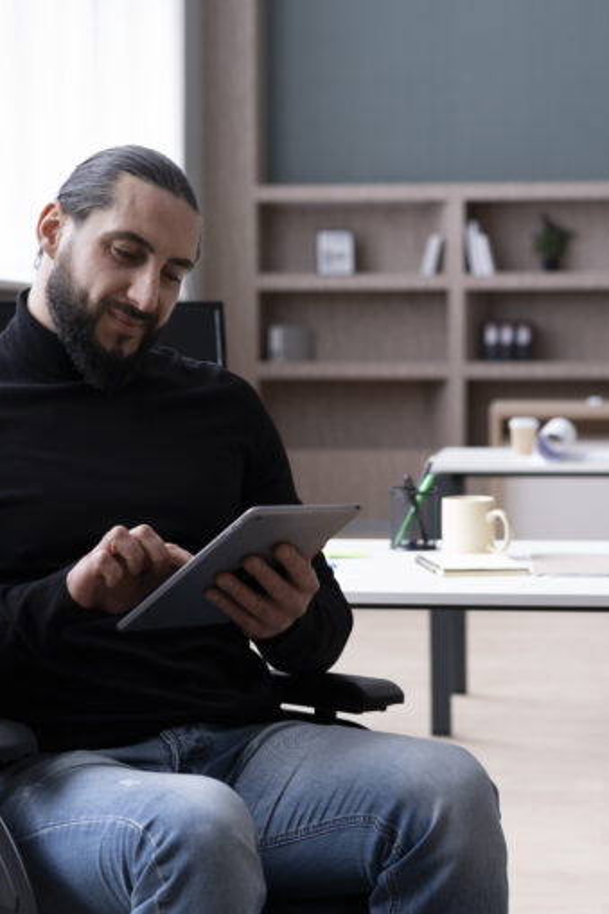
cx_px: 359
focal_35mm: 83
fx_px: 2107
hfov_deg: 16.4
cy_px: 458
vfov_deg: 24.5
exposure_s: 1/100
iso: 400
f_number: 3.5
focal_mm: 55
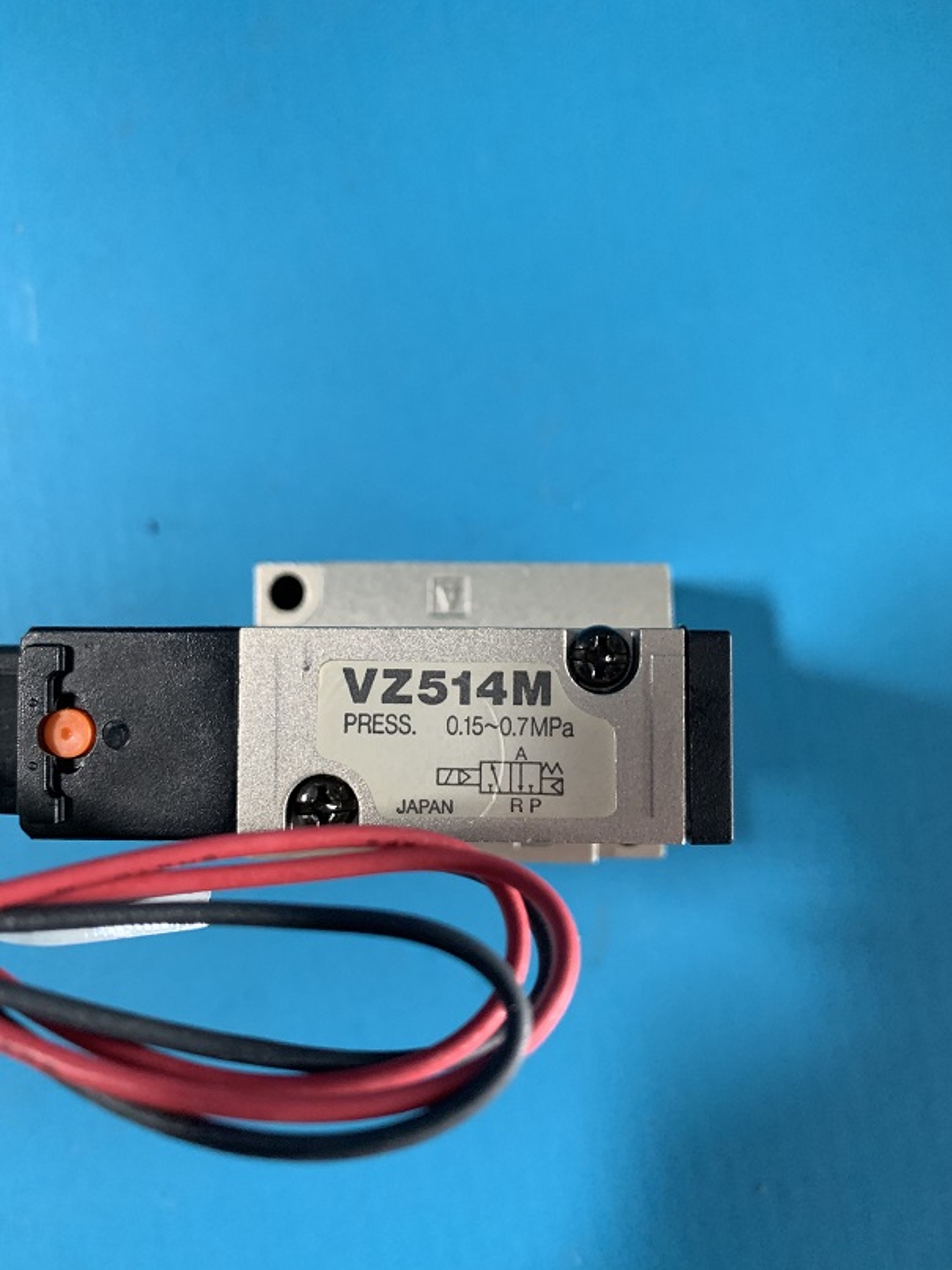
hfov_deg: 53.1
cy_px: 635
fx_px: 954
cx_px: 476
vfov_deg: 67.3
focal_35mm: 26
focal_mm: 4.25
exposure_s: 1/60
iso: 400
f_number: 1.8
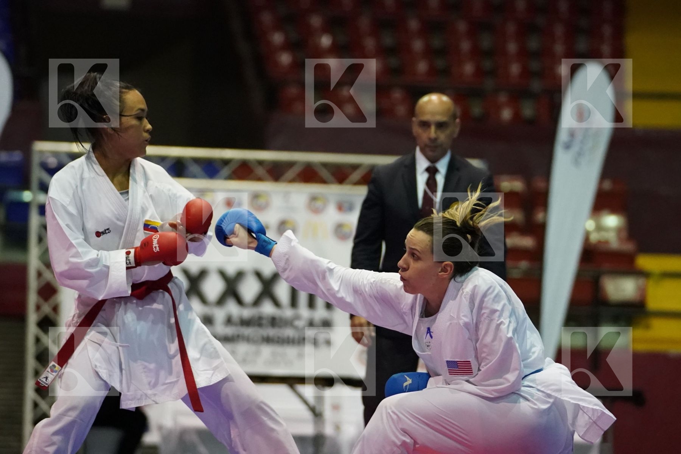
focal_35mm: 199
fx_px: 3764
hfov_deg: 10.3
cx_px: 340
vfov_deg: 6.9
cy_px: 227
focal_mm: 133
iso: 6400
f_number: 2.8
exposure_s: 1/800
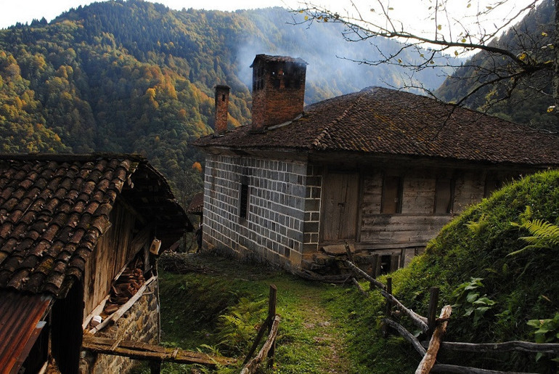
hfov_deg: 57.2
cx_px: 280
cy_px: 187
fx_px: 513
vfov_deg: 40.1
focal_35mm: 33
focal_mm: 22
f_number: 7.1
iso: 200
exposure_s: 1/200
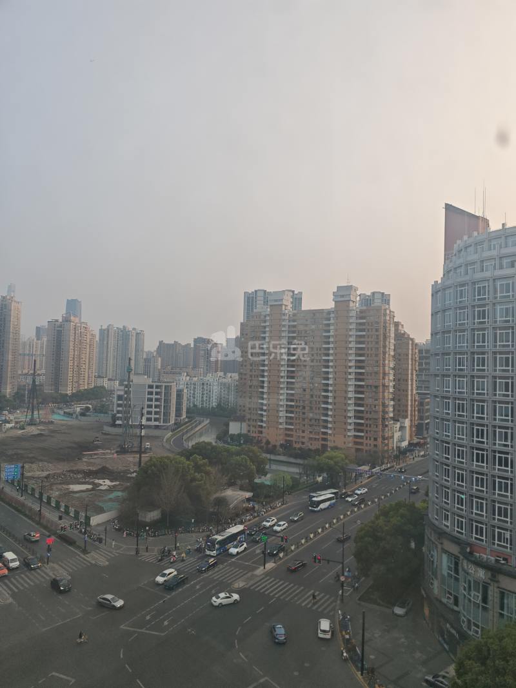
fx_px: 477
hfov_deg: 56.8
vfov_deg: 71.6
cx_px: 258
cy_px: 344
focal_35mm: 24
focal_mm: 6.83
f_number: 1.4
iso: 50
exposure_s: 1/500
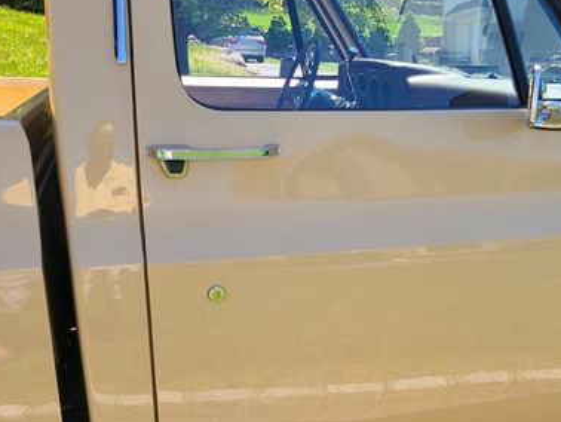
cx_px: 387
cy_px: 311
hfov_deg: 42.2
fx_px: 714
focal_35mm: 44
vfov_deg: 32.4
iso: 40
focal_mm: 5.4
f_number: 1.8
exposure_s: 1/641
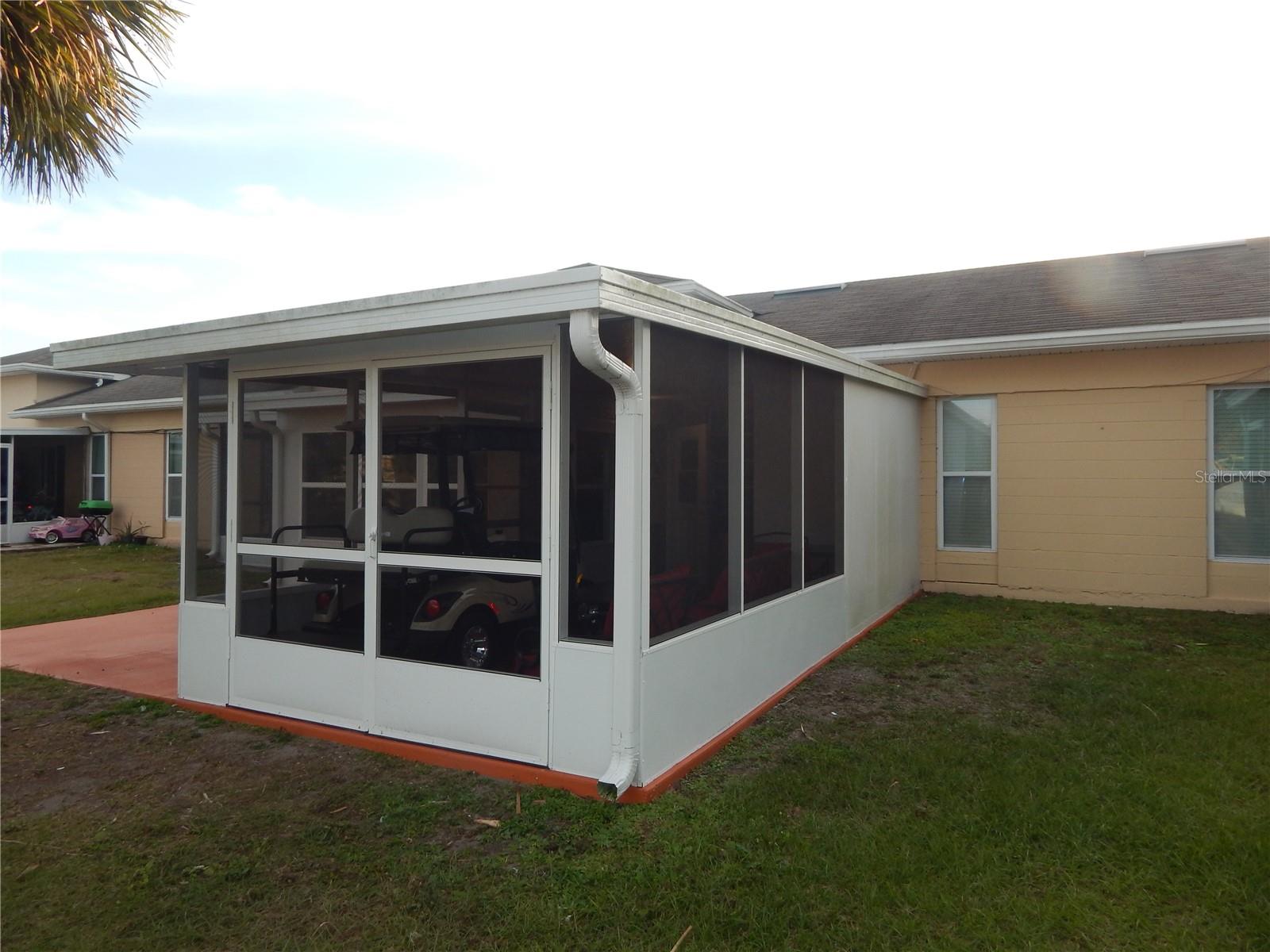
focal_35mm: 22
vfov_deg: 61.1
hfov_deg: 76.4
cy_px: 476
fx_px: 807
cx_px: 635
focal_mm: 4
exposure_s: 1/320
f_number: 3
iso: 125
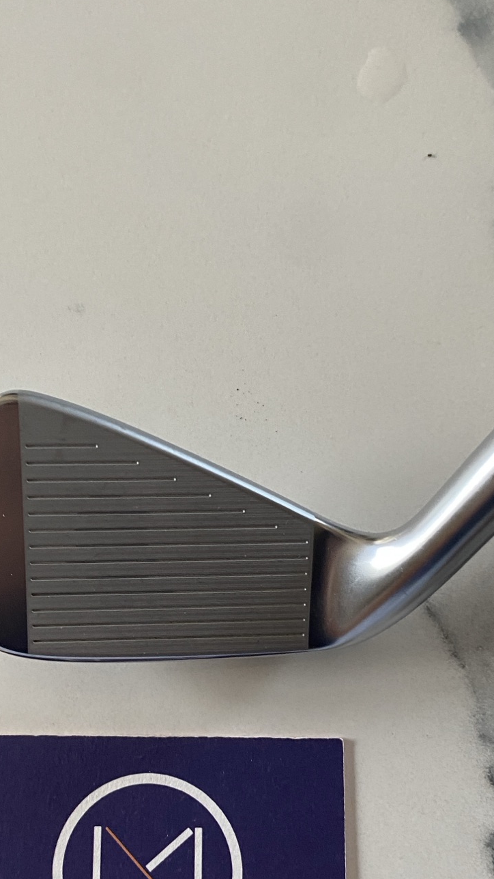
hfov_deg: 26.9
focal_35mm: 44
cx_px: 164
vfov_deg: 45.8
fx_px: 1025
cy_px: 577
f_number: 1.8
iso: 125
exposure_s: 1/67
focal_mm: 4.25
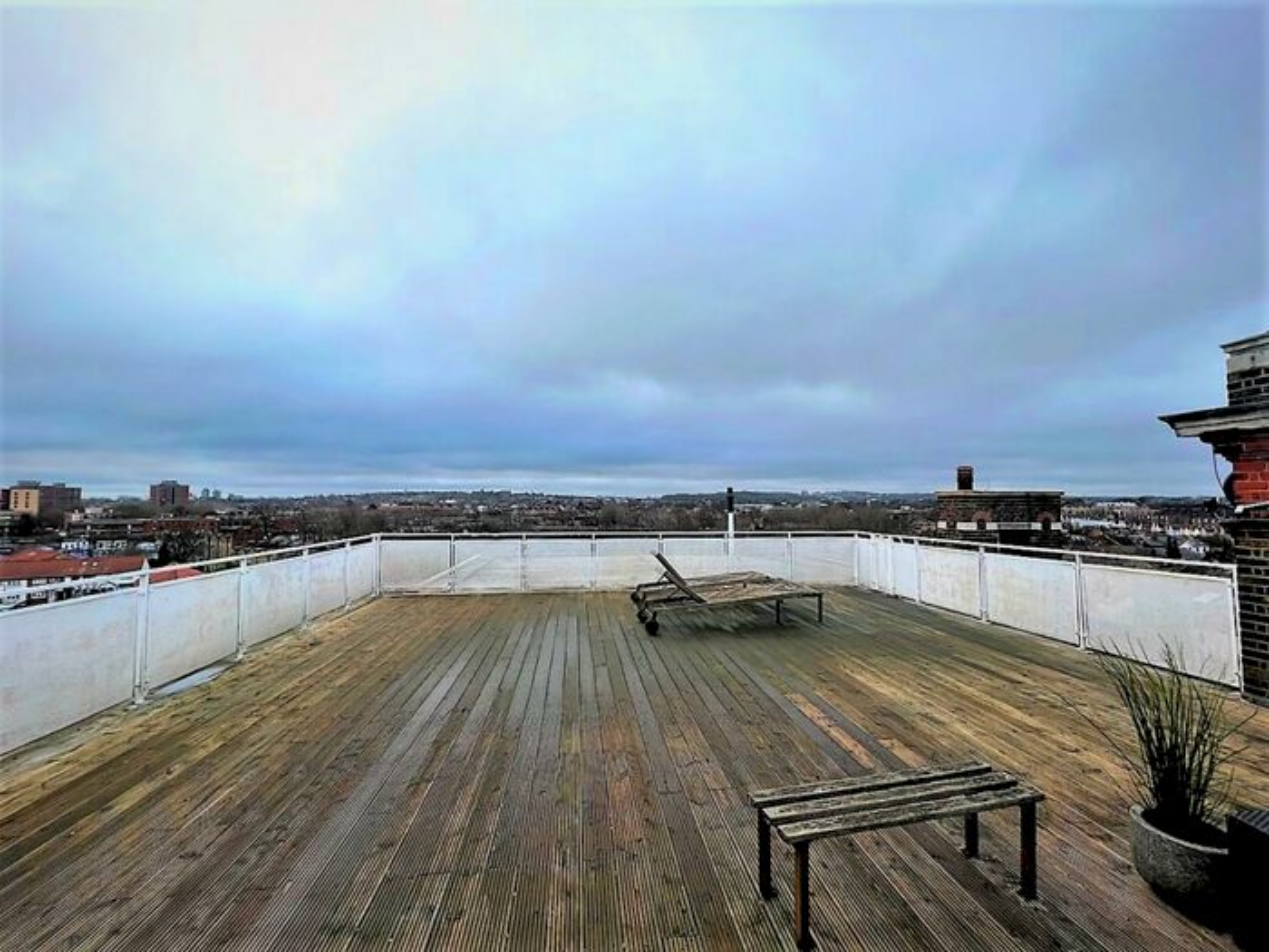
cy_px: 476
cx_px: 634
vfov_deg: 89.9
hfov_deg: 106.2
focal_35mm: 13
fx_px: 477
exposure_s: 1/431
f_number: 1.8
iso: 32
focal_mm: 1.57
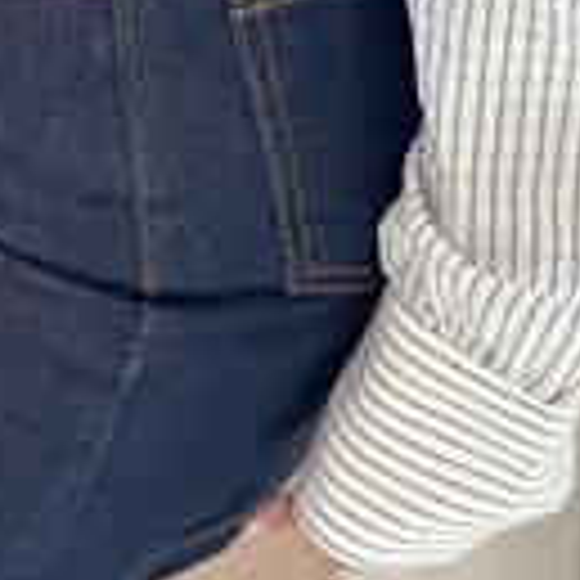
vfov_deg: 11.8
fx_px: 2787
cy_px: 38
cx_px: -54
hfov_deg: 11.7
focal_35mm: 147
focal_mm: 6
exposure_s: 1/122
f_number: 2
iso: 160
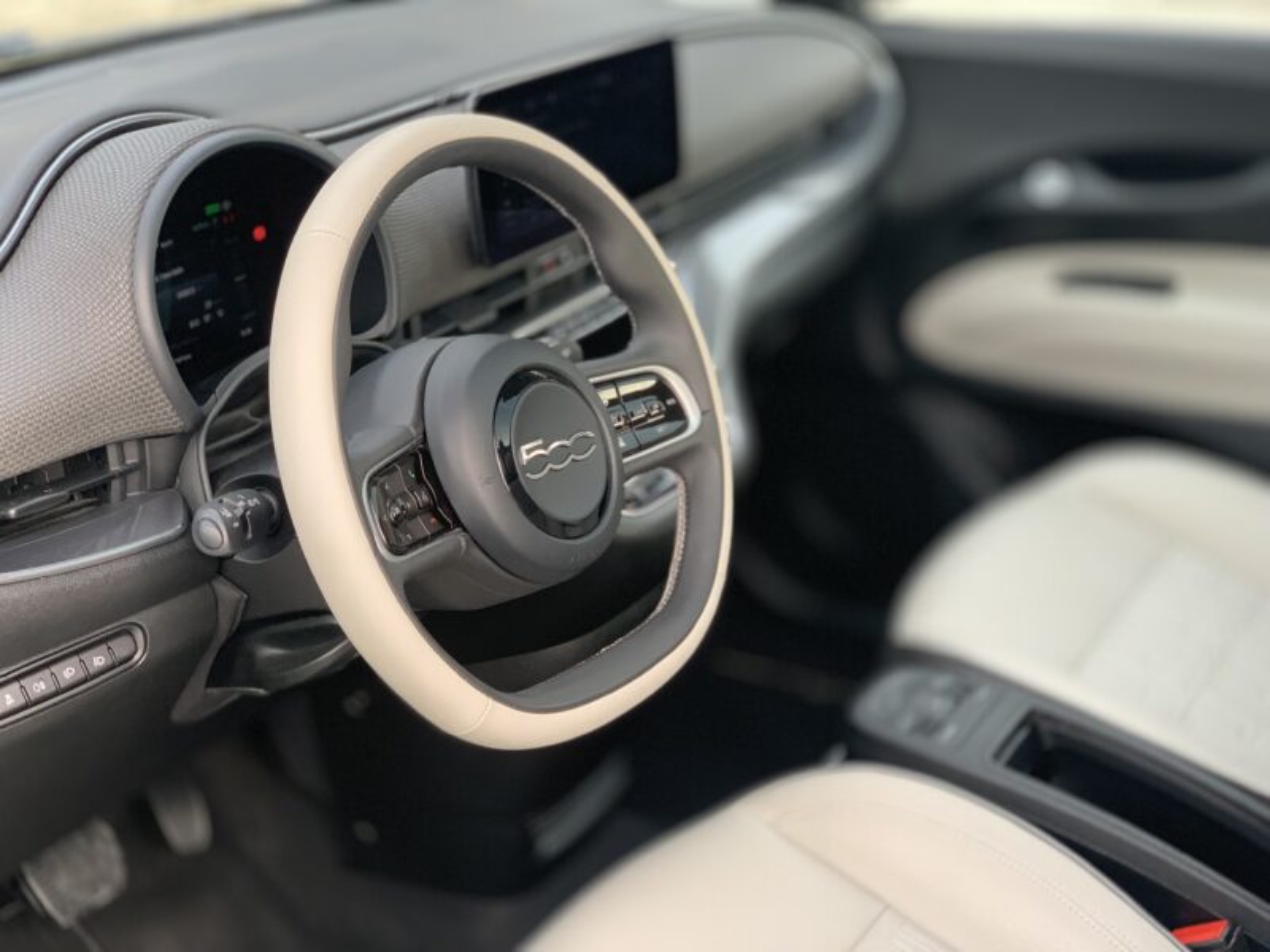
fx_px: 1908
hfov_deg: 36.8
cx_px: 635
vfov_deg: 28.0
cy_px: 476
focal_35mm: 52
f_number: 2.4
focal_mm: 6
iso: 100
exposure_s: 1/122
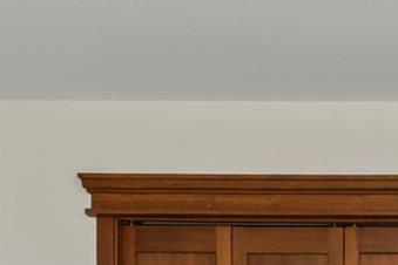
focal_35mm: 85
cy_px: 491
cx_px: 581
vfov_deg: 14.1
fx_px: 940
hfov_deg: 20.7
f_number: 8
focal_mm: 12
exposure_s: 1/10
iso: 320
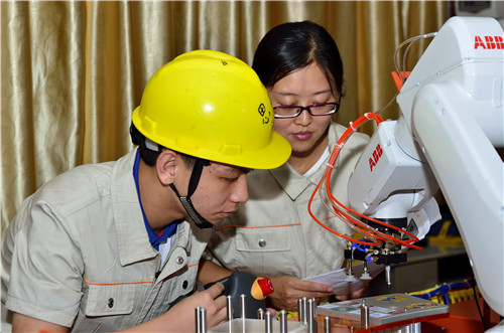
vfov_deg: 18.8
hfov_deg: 28.1
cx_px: 252
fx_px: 1006
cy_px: 166
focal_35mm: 72
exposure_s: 1/320
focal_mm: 48
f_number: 4.5
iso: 320
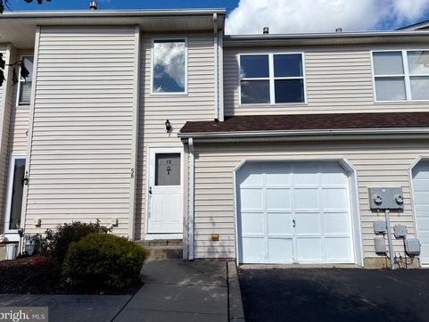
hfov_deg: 65.3
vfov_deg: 51.4
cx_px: 217
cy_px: 157
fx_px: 335
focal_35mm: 27
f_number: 1.6
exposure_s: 1/5348
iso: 50
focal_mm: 5.96
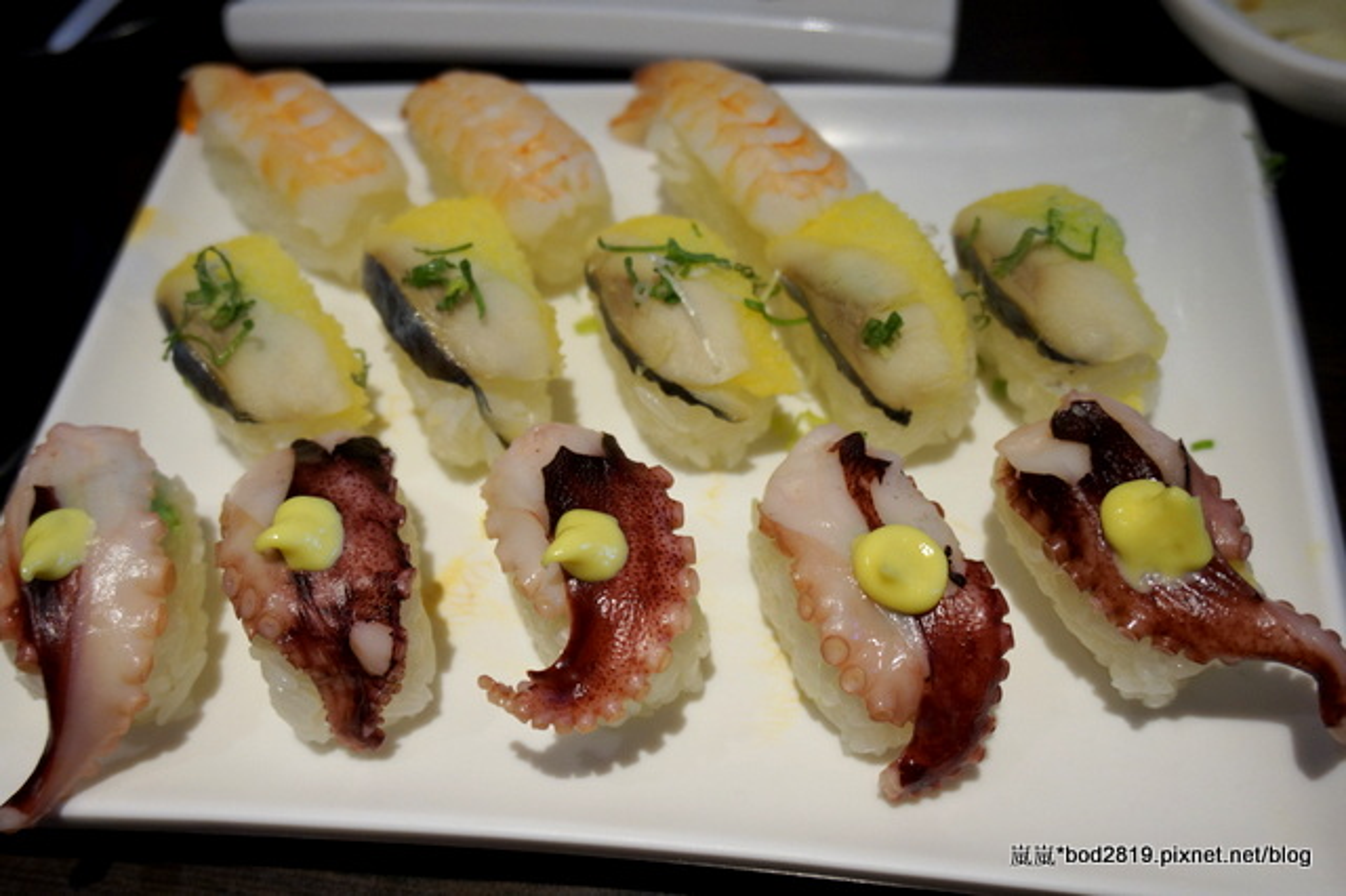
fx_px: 1289
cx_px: 673
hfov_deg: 55.1
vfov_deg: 38.3
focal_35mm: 34
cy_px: 448
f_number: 4.5
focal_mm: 23
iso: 500
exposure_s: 1/60
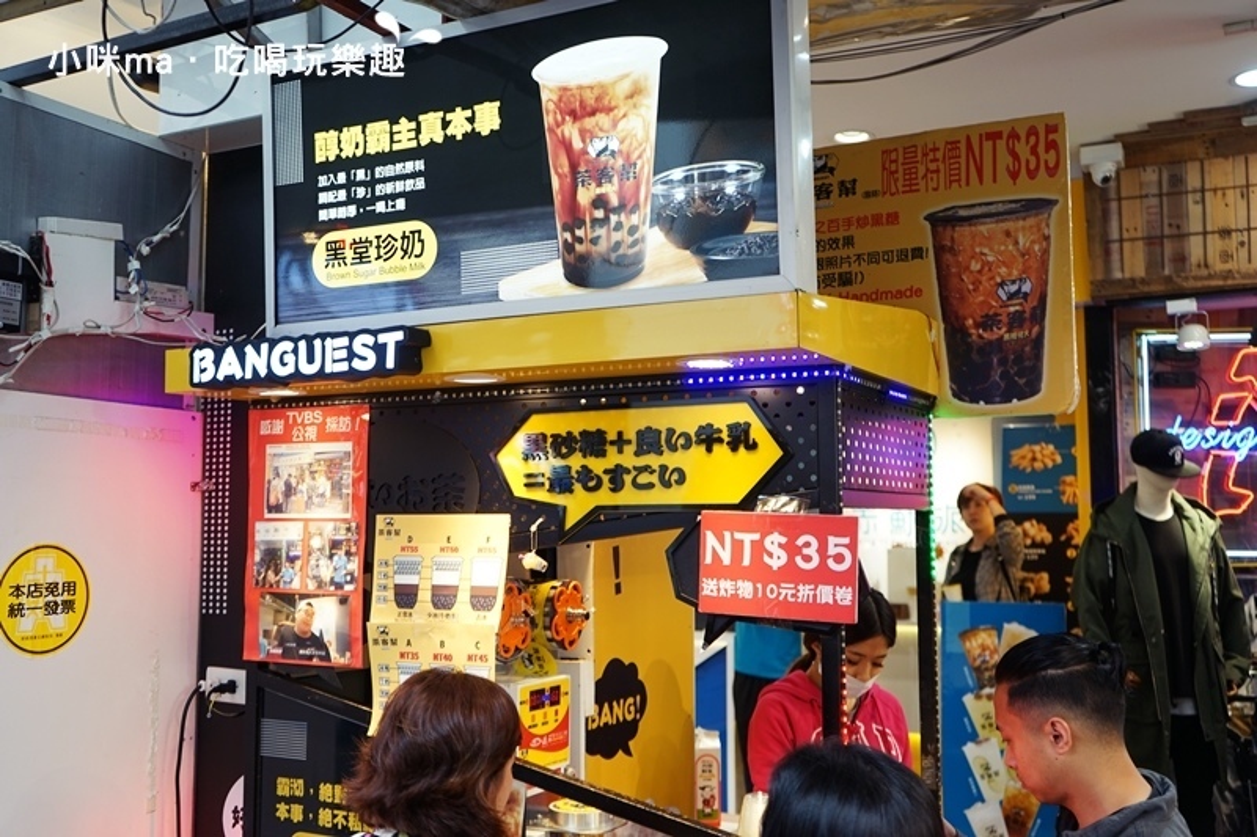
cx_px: 628
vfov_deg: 37.8
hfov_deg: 54.4
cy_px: 418
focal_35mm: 35
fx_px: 1222
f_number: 4
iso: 250
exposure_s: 1/60
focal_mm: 35
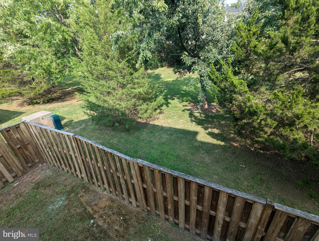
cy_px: 120
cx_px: 160
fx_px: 148
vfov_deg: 78.2
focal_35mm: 16
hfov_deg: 94.4
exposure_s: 1/317
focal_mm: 2.35
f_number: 2.2
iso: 44
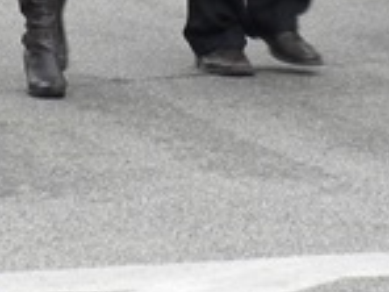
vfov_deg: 3.3
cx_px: -21
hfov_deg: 4.4
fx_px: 5046
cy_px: -270
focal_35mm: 449
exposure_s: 1/89.1
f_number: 4
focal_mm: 15.1
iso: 92
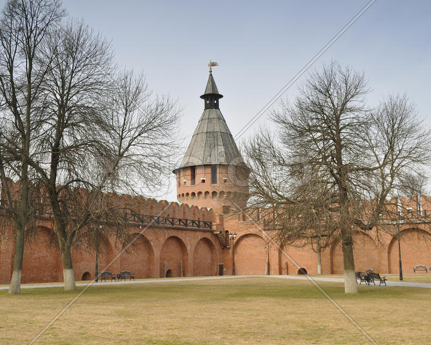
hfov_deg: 41.1
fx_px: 574
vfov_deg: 33.4
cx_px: 202
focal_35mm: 45
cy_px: 171
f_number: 8
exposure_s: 1/250
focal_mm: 26
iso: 250
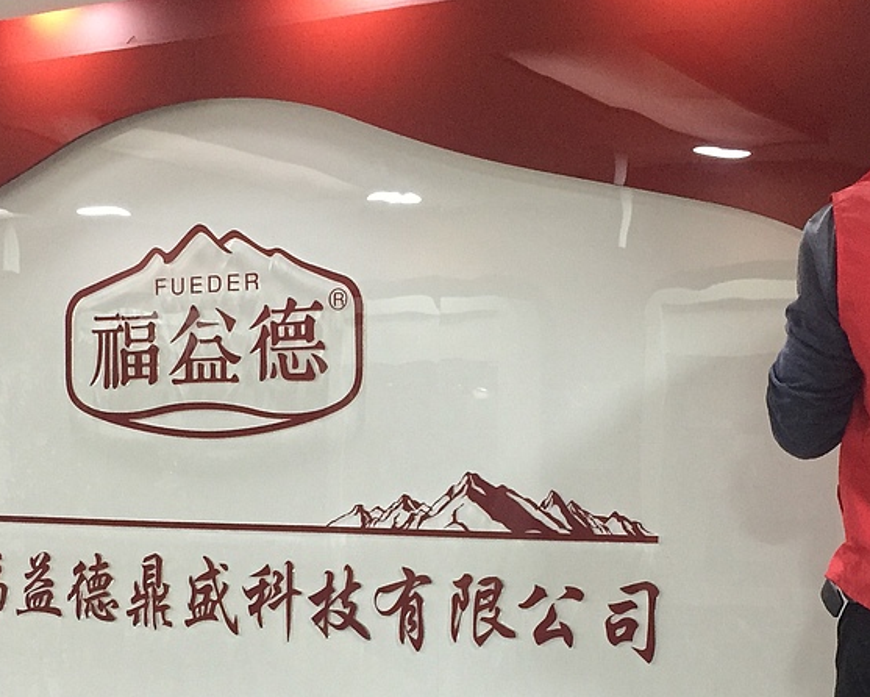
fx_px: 1674
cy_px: 549
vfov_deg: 23.2
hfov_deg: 29.1
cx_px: 389
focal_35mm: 65
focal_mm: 4.15
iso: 200
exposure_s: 1/33
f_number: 2.2
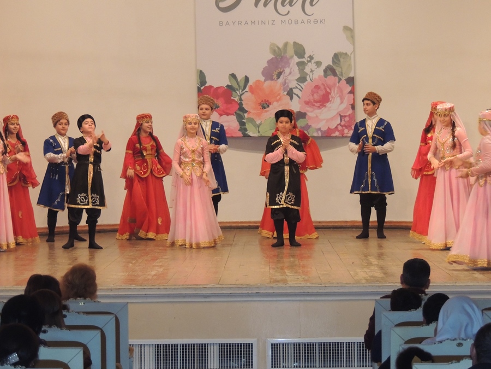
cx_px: 246
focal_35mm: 145
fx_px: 2057
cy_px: 184
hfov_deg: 13.6
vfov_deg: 10.2
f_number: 4.4
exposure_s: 1/60
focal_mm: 25.8
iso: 800
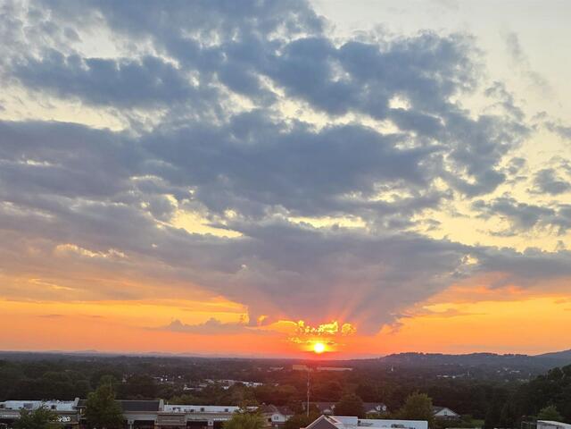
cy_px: 214
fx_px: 379
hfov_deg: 73.9
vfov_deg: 58.9
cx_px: 286
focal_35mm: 23
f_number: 1.7
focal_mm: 6.3
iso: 50
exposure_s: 1/370
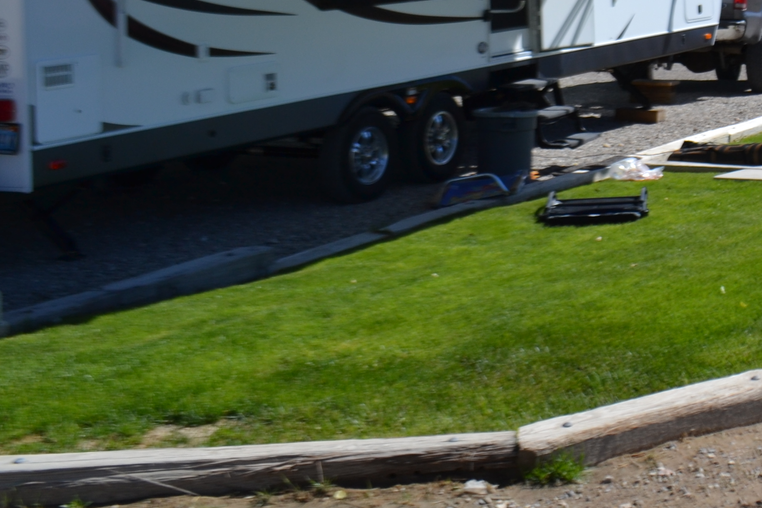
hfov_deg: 26.2
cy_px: -115
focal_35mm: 68
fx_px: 1439
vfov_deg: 18.8
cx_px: 928
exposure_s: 1/320
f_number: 9
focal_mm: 18
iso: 100
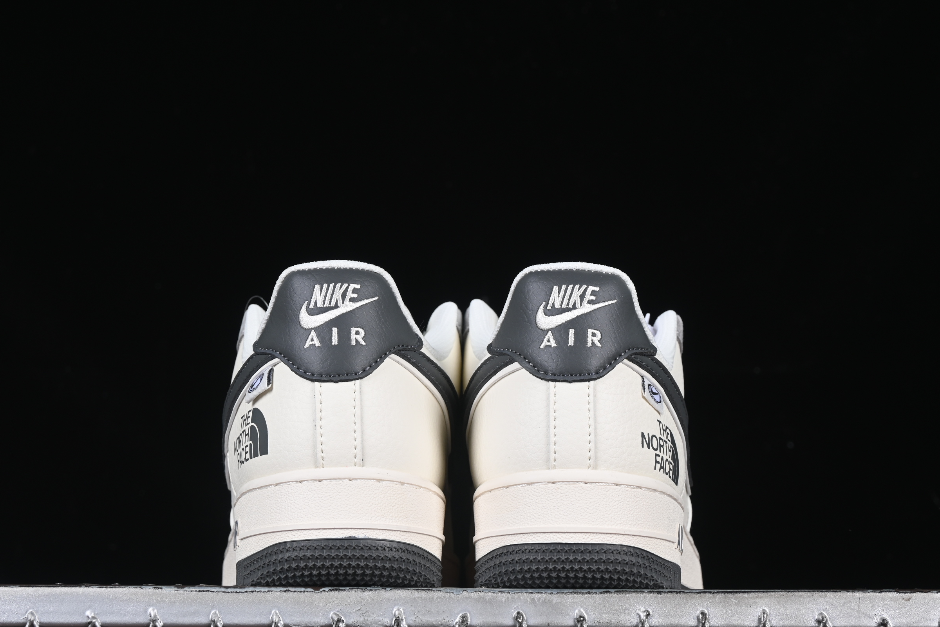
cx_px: 474
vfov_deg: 15.7
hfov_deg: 23.4
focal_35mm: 87
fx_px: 2271
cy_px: 362
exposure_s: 1/80
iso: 160
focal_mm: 50
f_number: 8
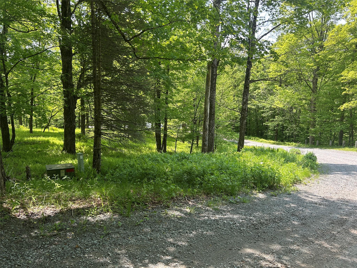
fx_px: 268
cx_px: 178
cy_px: 134
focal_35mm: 26
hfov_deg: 67.3
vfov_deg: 53.1
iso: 50
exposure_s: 1/621
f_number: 1.5
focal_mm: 5.7
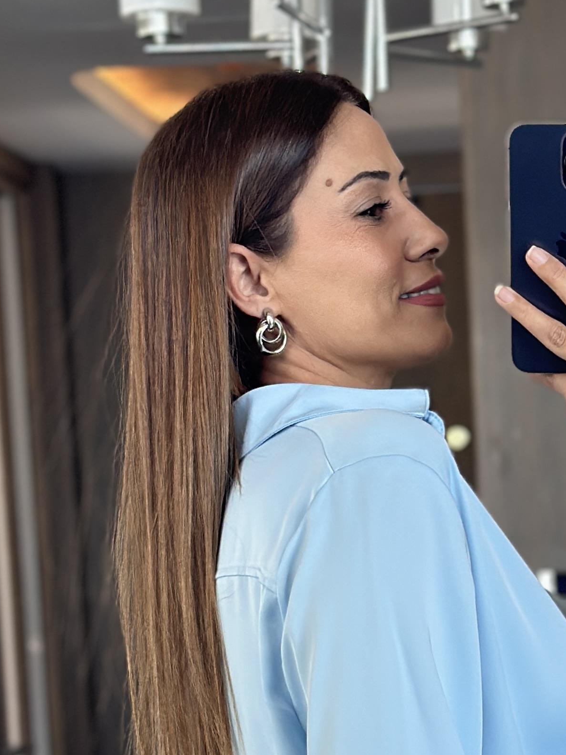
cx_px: 430
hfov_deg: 12.1
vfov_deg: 15.9
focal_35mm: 122
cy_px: 734
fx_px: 2659
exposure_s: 1/117
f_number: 1.78
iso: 125
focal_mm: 6.86
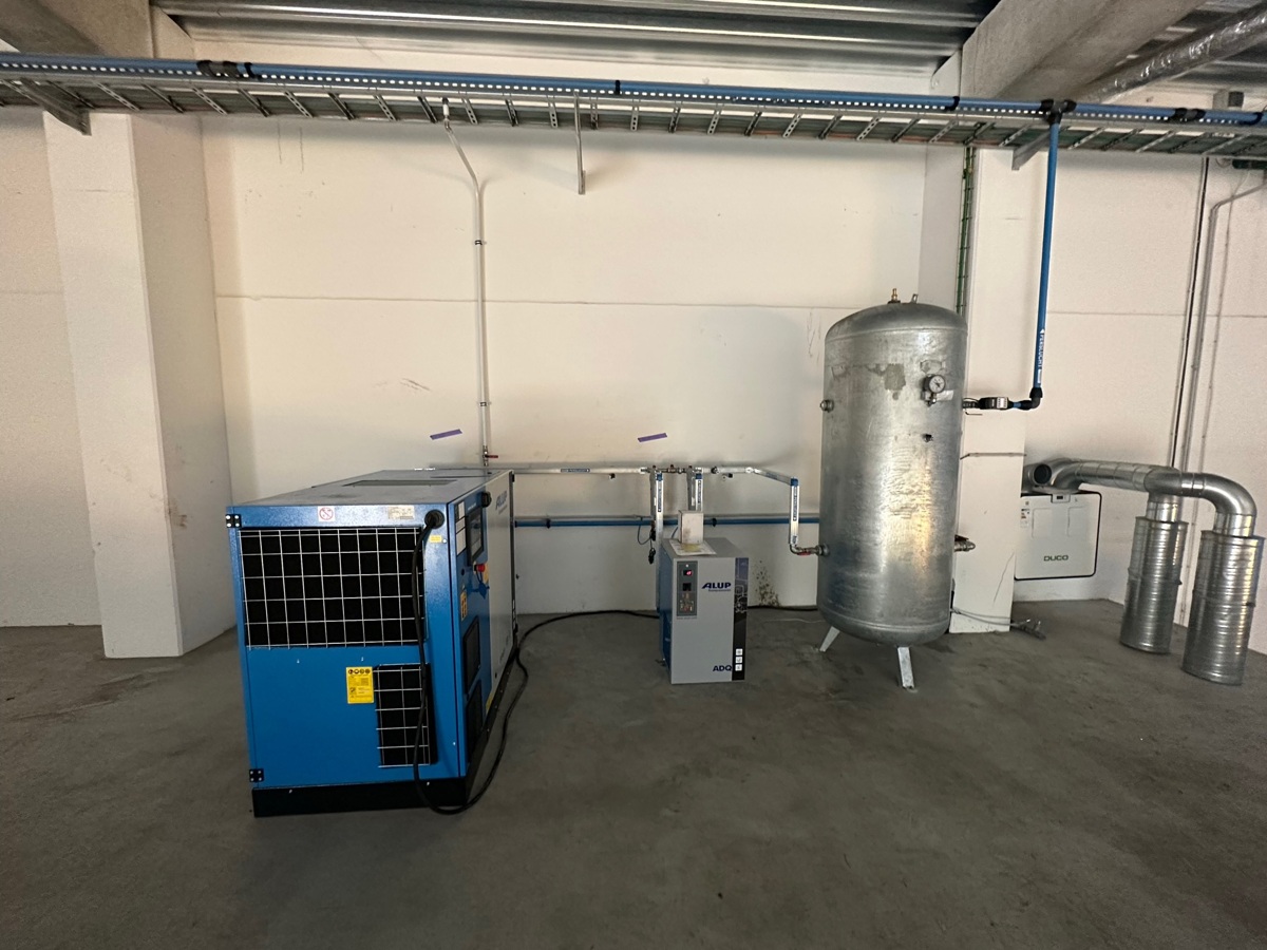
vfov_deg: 85.7
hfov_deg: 102.1
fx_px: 512
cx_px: 634
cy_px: 475
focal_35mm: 14
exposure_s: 1/60
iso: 640
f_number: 2.2
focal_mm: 2.22
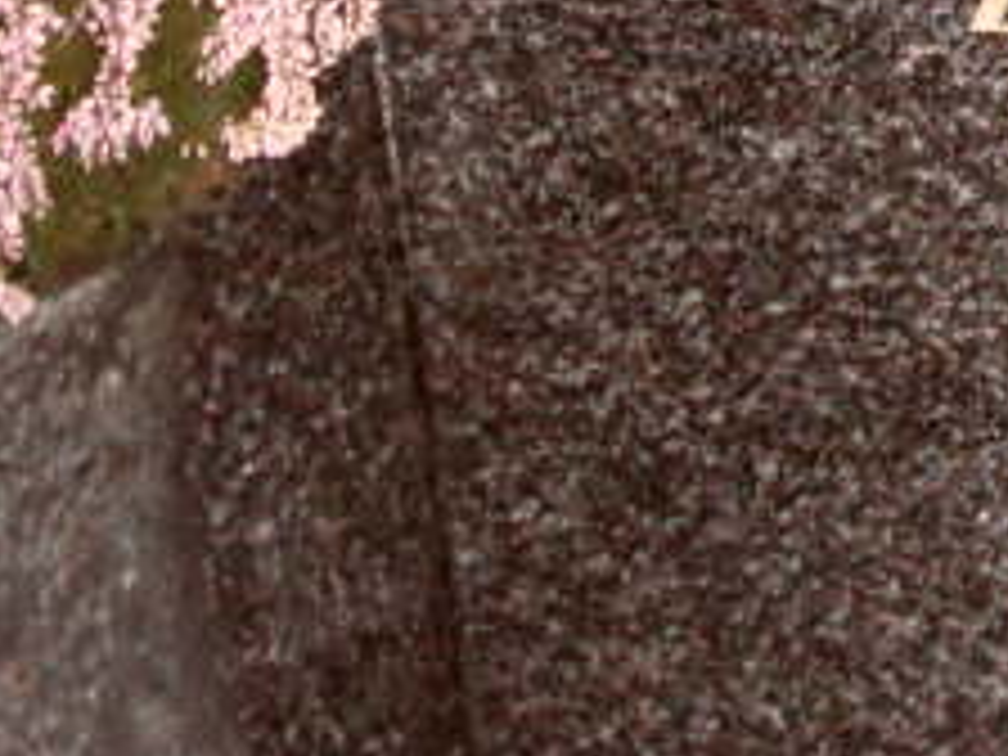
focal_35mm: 274
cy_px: -490
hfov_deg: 7.0
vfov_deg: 5.4
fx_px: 7979
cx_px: 1930
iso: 480
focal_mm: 10.3
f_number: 4
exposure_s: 1/45
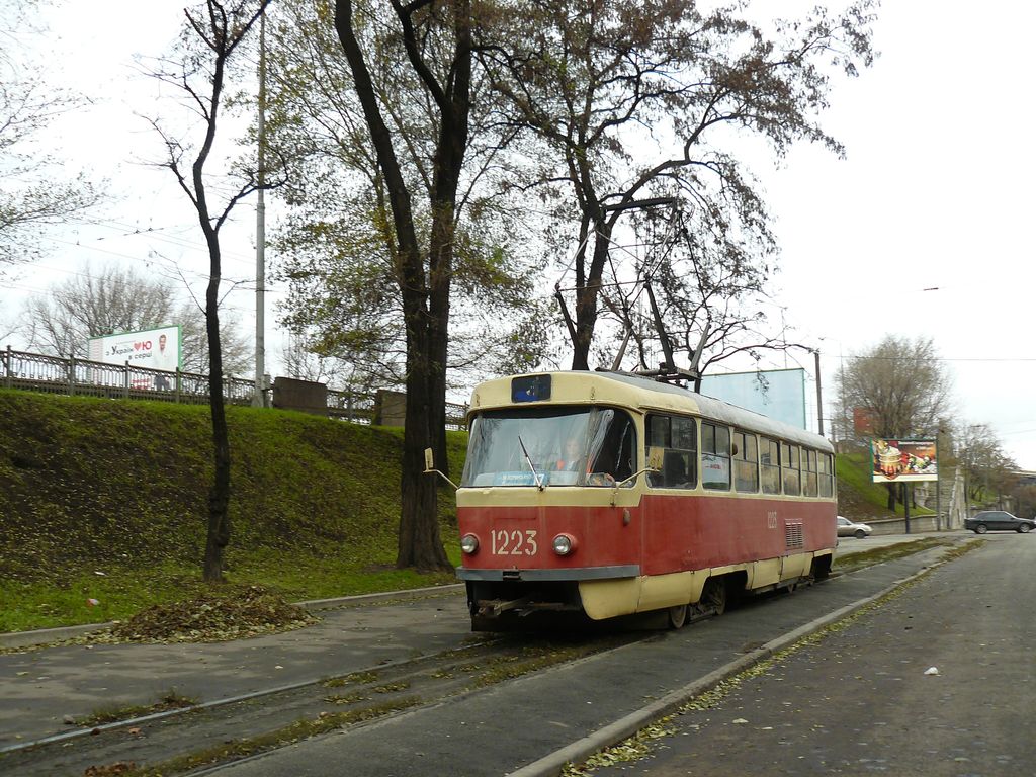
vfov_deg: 39.7
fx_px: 1077
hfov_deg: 51.4
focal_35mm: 36
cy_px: 388
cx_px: 518
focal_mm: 6
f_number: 2.8
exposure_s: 1/125
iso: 100
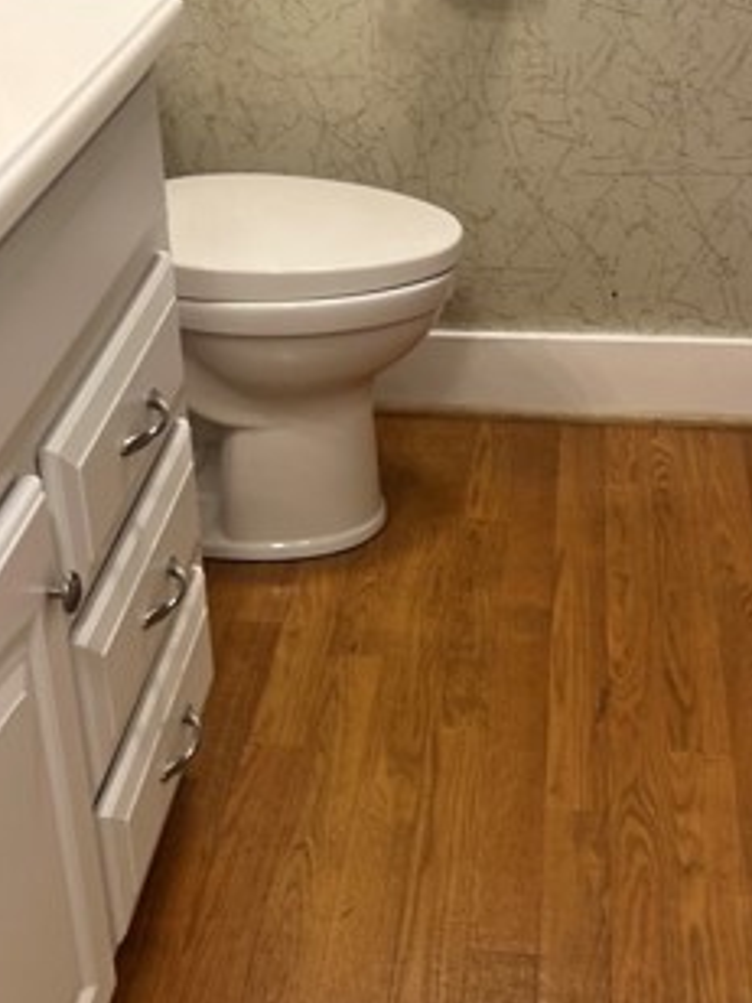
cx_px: 387
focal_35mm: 54
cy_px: 544
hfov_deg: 27.0
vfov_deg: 35.5
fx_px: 1564
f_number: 1.5
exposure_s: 1/60
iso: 80
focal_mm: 5.7
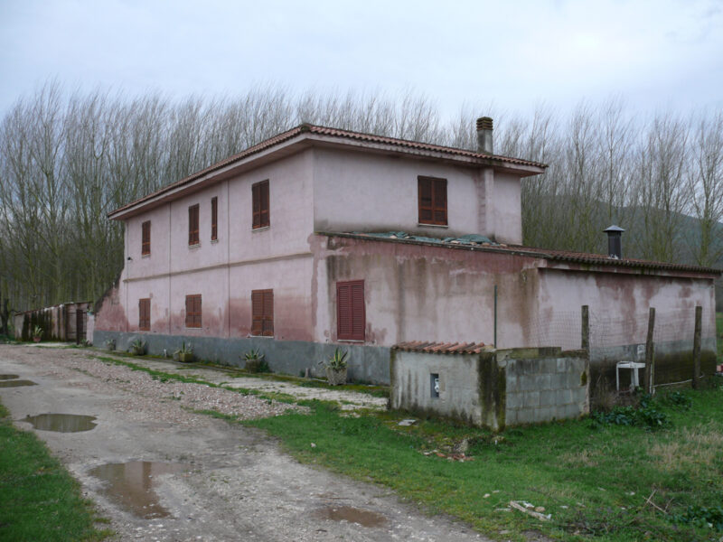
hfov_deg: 52.6
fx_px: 731
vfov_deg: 40.7
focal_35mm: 35
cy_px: 271
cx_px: 362
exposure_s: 1/80
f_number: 2.8
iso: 100
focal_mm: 7.5
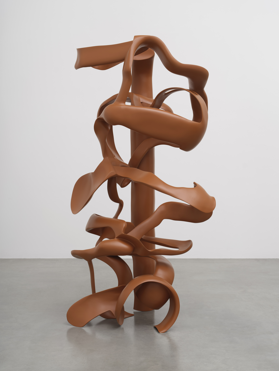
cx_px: 140
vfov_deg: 39.7
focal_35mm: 48
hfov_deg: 30.3
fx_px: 516
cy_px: 186
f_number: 11
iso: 100
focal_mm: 61
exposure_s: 1/125
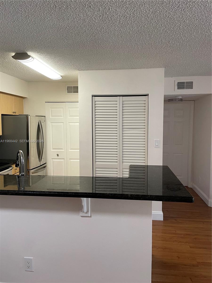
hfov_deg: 53.1
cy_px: 142
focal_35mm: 26
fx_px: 212
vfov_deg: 67.3
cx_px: 106
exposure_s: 1/60
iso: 125
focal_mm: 4.2
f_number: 1.6
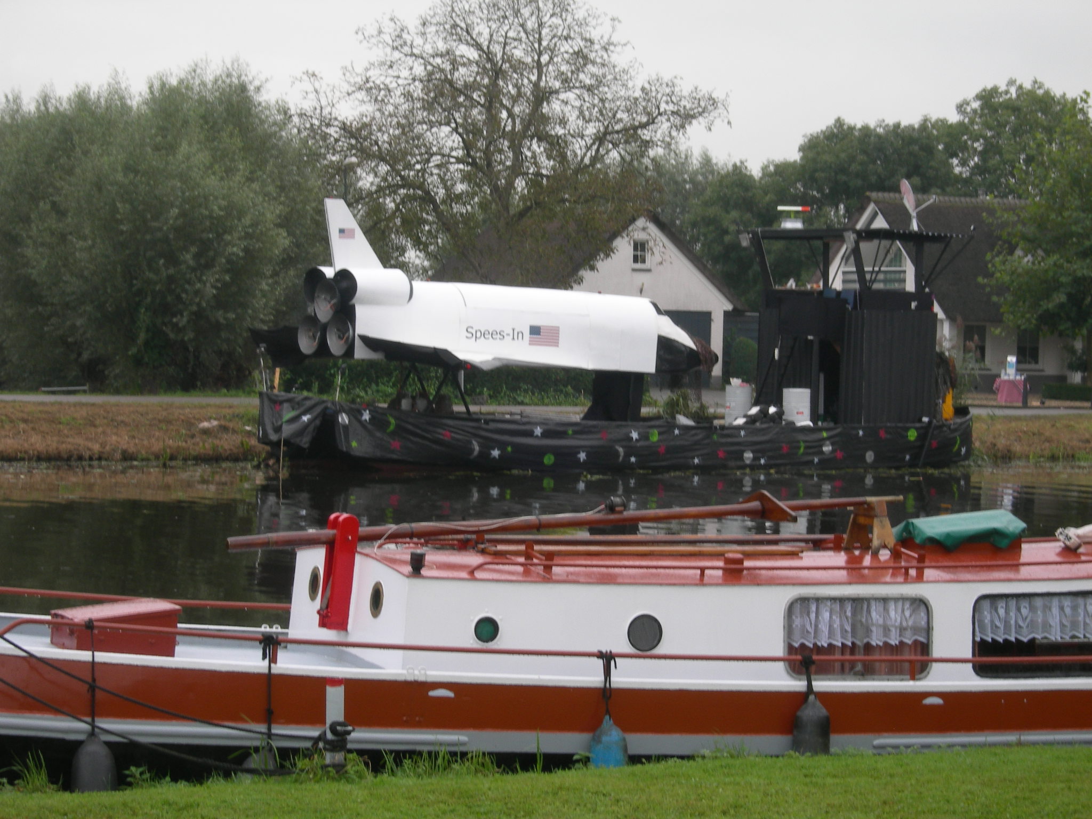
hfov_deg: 17.4
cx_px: 546
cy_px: 410
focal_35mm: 113
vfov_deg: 13.1
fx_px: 3565
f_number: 8.2
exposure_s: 1/71.8
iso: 50
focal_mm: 23.4
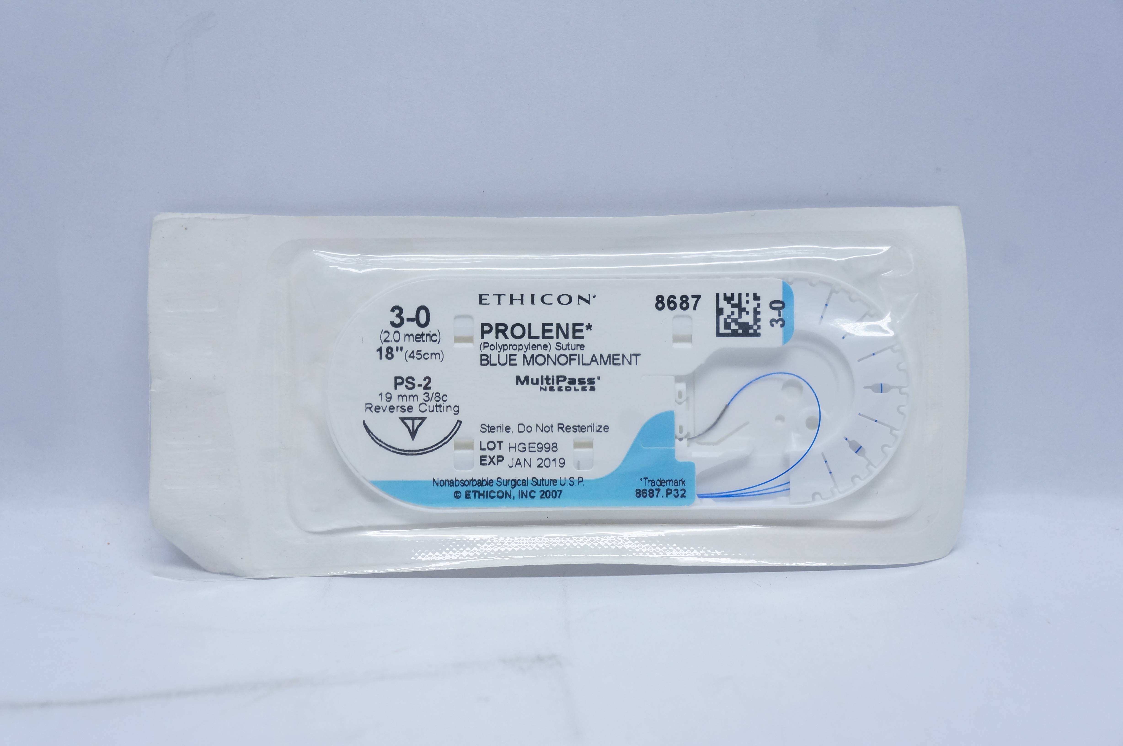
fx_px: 1542
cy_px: 373
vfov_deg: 27.2
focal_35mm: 50
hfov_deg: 40.0
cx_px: 562
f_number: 7.1
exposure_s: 1/60
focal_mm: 33
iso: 800
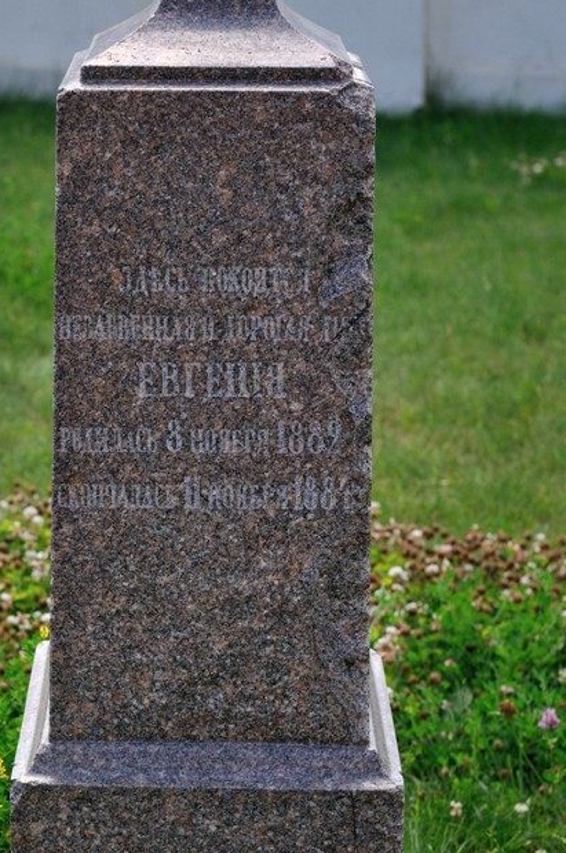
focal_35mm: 109
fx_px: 2578
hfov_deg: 12.5
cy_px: 568
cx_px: 165
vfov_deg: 18.7
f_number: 4
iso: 250
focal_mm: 50
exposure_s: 1/800
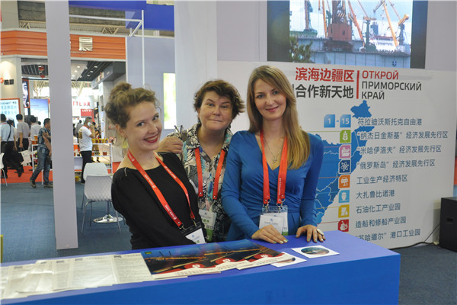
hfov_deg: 57.2
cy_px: 152
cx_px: 228
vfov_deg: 40.0
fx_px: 419
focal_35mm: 33
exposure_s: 1/40
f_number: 3.8
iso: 800
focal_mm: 22
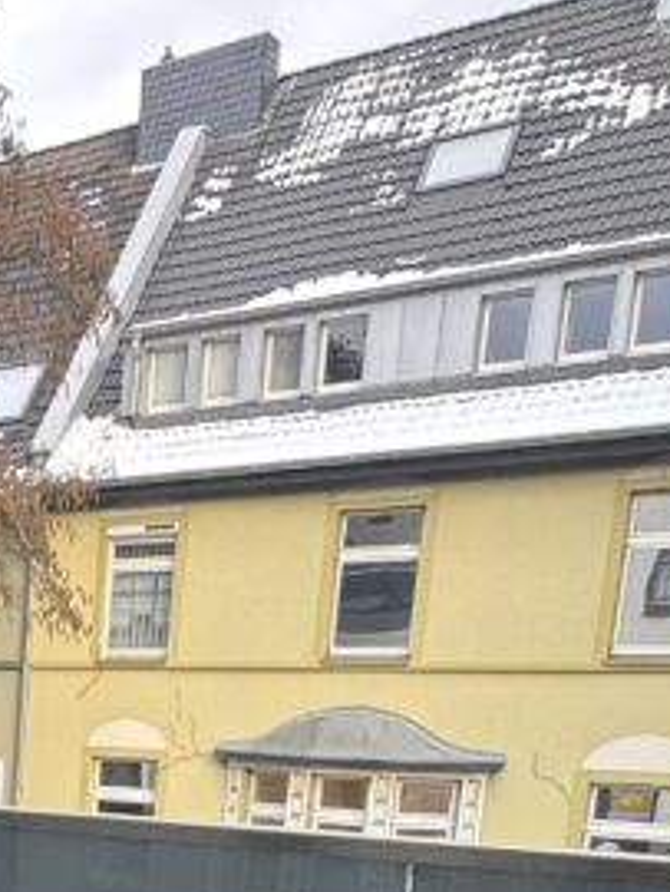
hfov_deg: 21.9
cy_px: 938
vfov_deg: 32.5
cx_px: -389
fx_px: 1366
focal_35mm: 53
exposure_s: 1/99
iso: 64
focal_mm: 2.22
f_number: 2.2
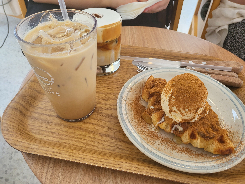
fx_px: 184
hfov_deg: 67.3
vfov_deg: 53.1
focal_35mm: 26
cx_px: 122
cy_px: 92
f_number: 1.8
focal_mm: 4.25
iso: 50
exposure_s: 1/120
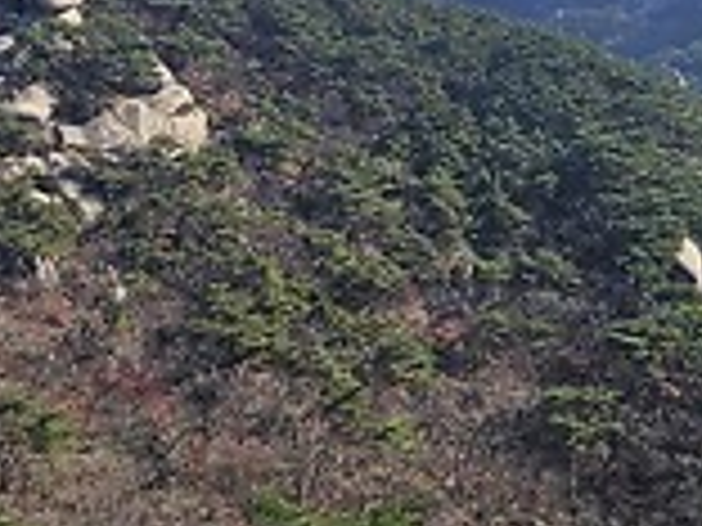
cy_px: 2
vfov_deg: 15.0
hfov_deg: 20.2
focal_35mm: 97
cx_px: 306
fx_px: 1967
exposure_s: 1/1983
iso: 25
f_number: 1.8
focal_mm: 5.4
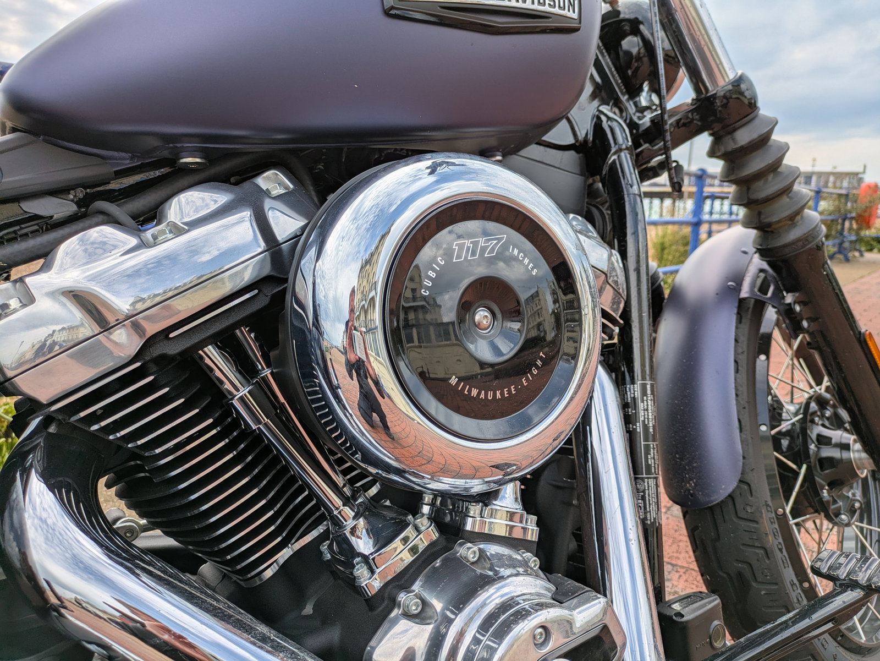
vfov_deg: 54.9
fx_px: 636
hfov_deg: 69.4
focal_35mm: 25
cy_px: 330
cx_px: 440
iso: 44
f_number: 1.89
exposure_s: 1/1076
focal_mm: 5.43
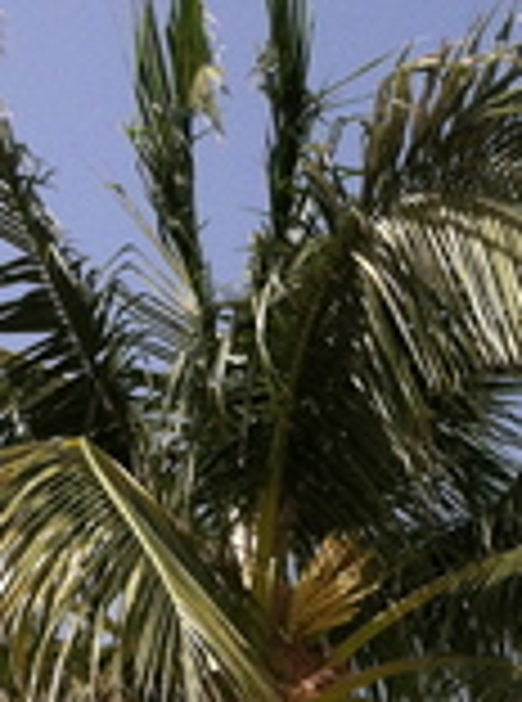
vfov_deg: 17.0
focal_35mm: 108
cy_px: 968
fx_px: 2183
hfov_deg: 13.6
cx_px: 313
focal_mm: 3.85
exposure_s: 1/968
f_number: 2.8
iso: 80
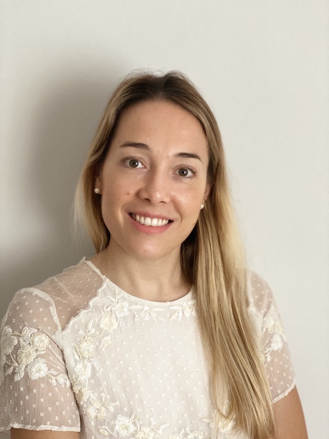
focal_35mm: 52
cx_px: 164
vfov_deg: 36.8
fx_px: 659
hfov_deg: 28.0
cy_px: 220
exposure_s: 1/38
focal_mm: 6
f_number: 2
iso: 320
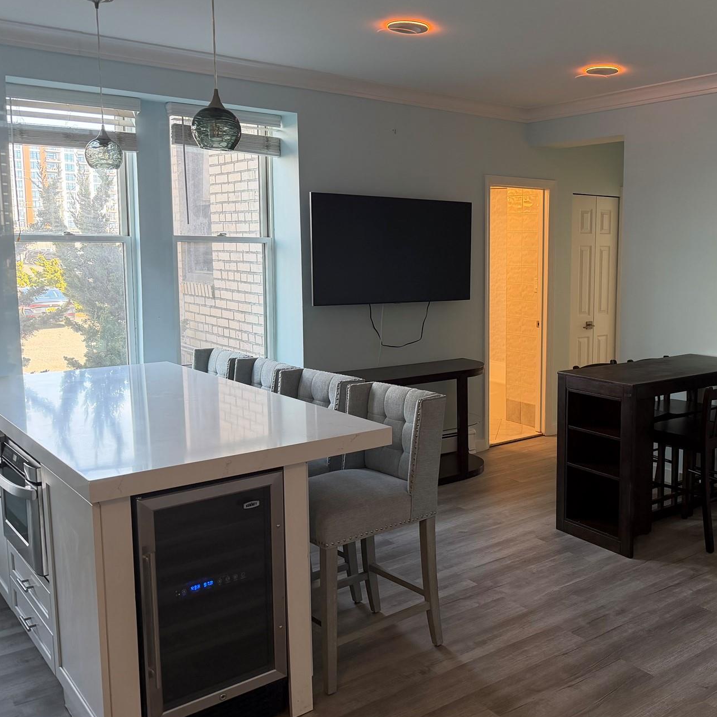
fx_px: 797
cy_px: 339
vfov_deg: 48.4
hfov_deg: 46.7
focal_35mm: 34
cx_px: 537
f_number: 1.78
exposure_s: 1/120
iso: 250
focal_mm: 6.76
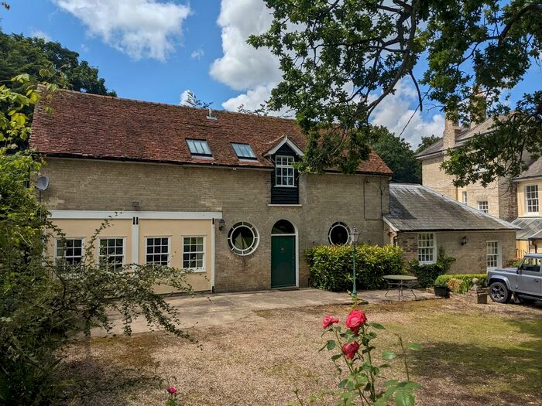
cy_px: 203
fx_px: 423
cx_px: 271
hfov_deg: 65.3
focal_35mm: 27
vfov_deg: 51.4
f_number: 1.73
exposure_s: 1/3906
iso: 51
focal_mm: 4.38
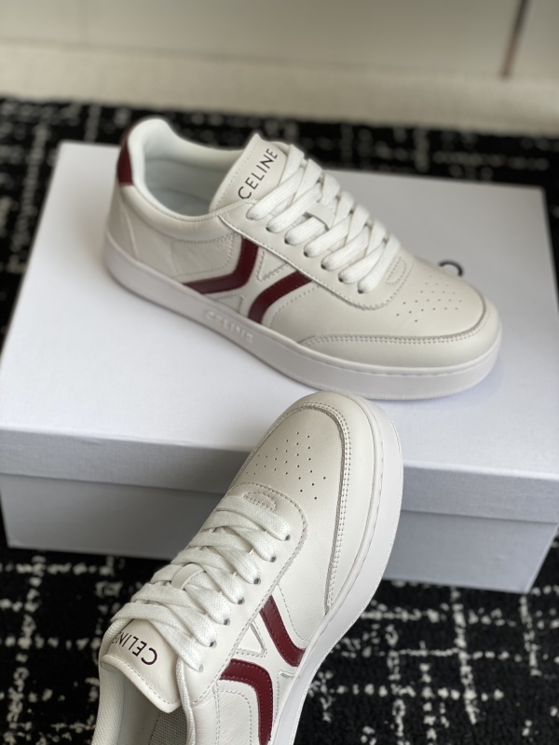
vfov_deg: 36.8
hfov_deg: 28.0
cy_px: 372
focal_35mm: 52
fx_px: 1120
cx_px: 280
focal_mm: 6
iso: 20
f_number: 2
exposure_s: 1/366
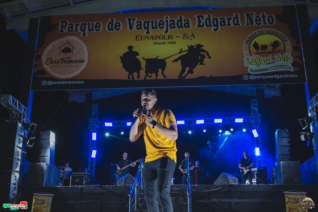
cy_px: 106
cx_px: 159
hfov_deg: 53.1
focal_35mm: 36
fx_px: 318
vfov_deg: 36.9
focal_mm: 24
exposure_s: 1/320
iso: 2500
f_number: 2.8
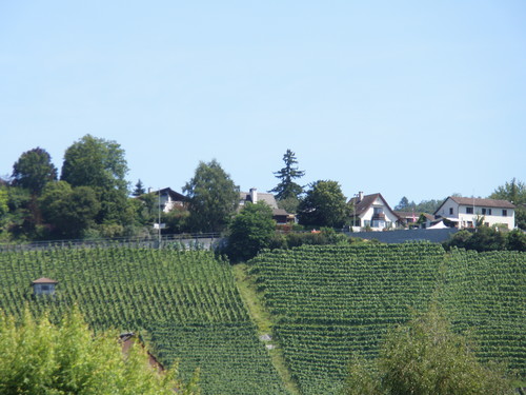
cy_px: 198
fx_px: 3951
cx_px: 263
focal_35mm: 260
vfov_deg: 5.7
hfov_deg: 7.6
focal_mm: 46.2
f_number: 5.3
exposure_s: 1/250
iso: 64
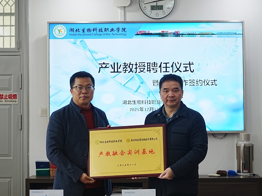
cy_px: 103
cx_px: 141
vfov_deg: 14.9
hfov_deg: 19.8
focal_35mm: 99
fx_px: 749
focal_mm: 70
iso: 640
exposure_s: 1/100
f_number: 4.5
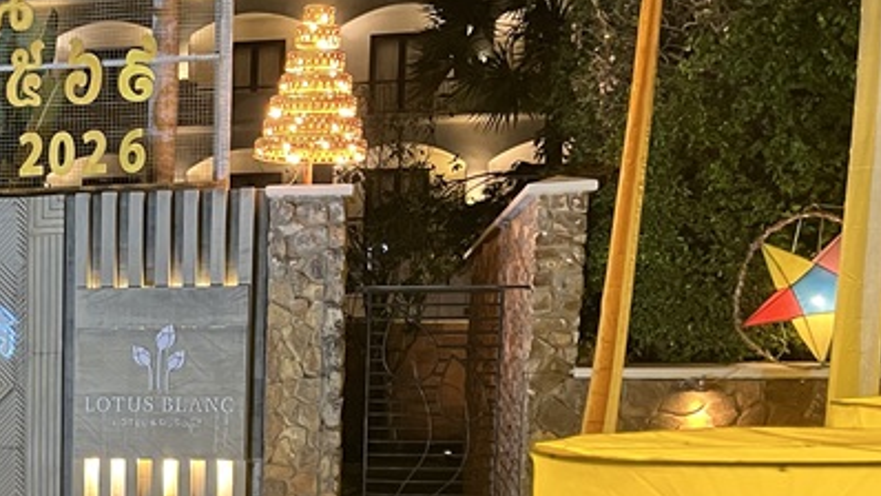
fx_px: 1495
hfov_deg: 30.2
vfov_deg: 18.2
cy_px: 541
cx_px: -33
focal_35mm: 64
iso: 400
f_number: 1.6
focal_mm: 5.1
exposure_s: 1/33
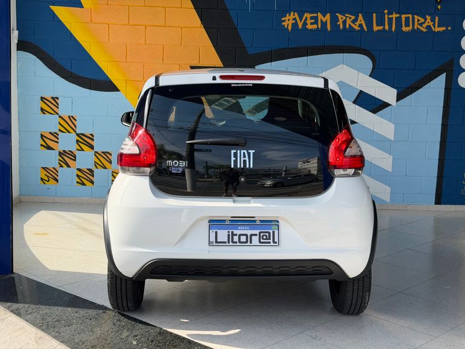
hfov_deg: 39.7
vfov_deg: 30.3
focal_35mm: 48
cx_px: 232
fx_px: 645
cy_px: 174
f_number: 1.78
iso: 80
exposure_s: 1/2208
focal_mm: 6.76
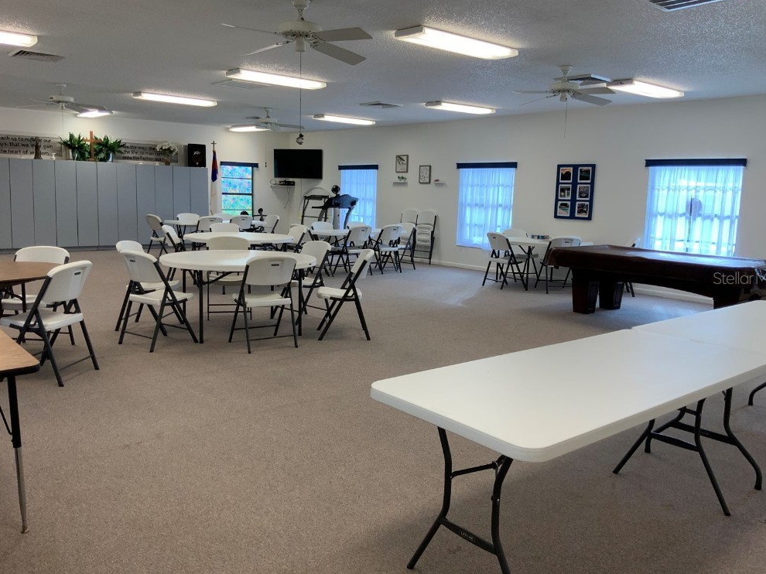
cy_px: 278
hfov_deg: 60.0
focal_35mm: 30
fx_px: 664
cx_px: 390
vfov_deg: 46.8
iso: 64
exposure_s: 1/120
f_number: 1.8
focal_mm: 3
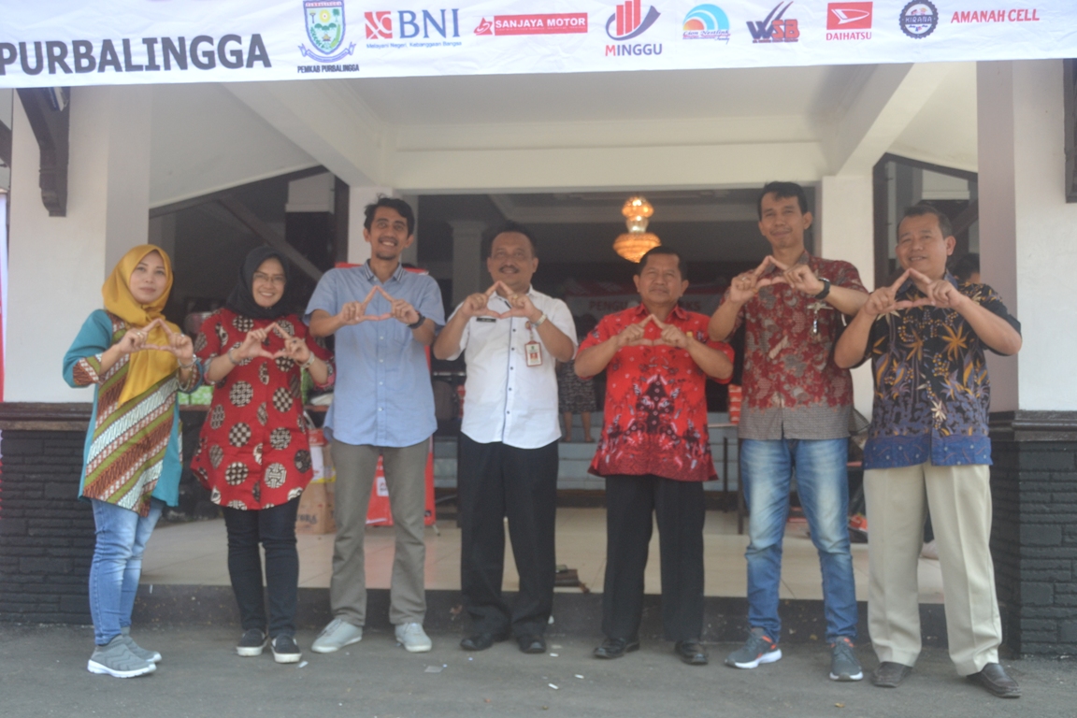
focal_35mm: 36
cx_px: 538
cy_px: 359
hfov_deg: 53.1
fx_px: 1077
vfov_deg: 36.9
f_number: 3.8
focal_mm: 24
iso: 560
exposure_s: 1/500
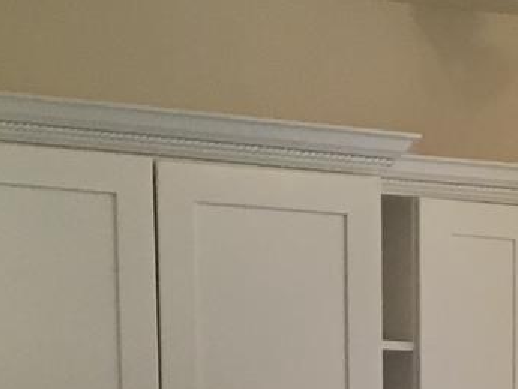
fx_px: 2575
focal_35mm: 172
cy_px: 960
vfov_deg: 7.9
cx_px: 785
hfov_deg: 11.0
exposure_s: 1/30
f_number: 2.2
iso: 80
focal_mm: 4.15
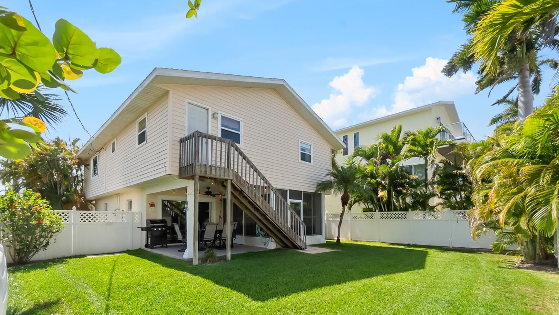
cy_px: 188
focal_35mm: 16
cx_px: 280
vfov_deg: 66.5
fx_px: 237
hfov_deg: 99.4
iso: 1600
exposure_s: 1/1000
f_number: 8
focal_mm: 10
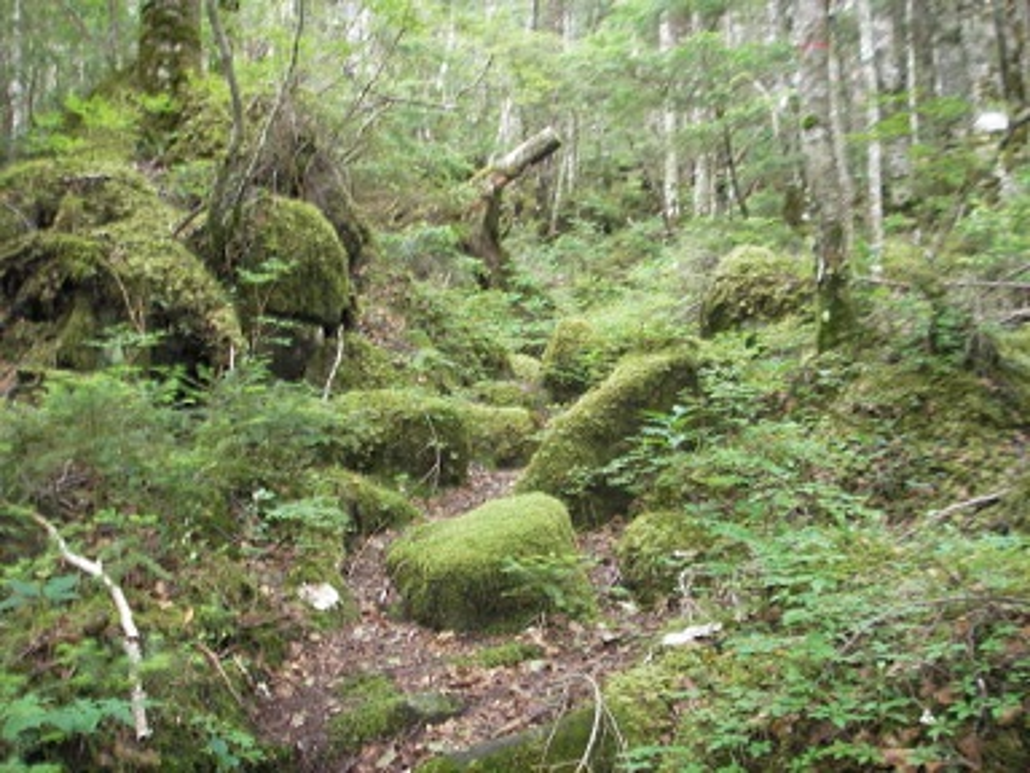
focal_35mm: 38
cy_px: 386
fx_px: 1131
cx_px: 515
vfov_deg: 37.7
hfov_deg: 49.0
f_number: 3.3
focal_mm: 6.3
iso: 160
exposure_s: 1/4
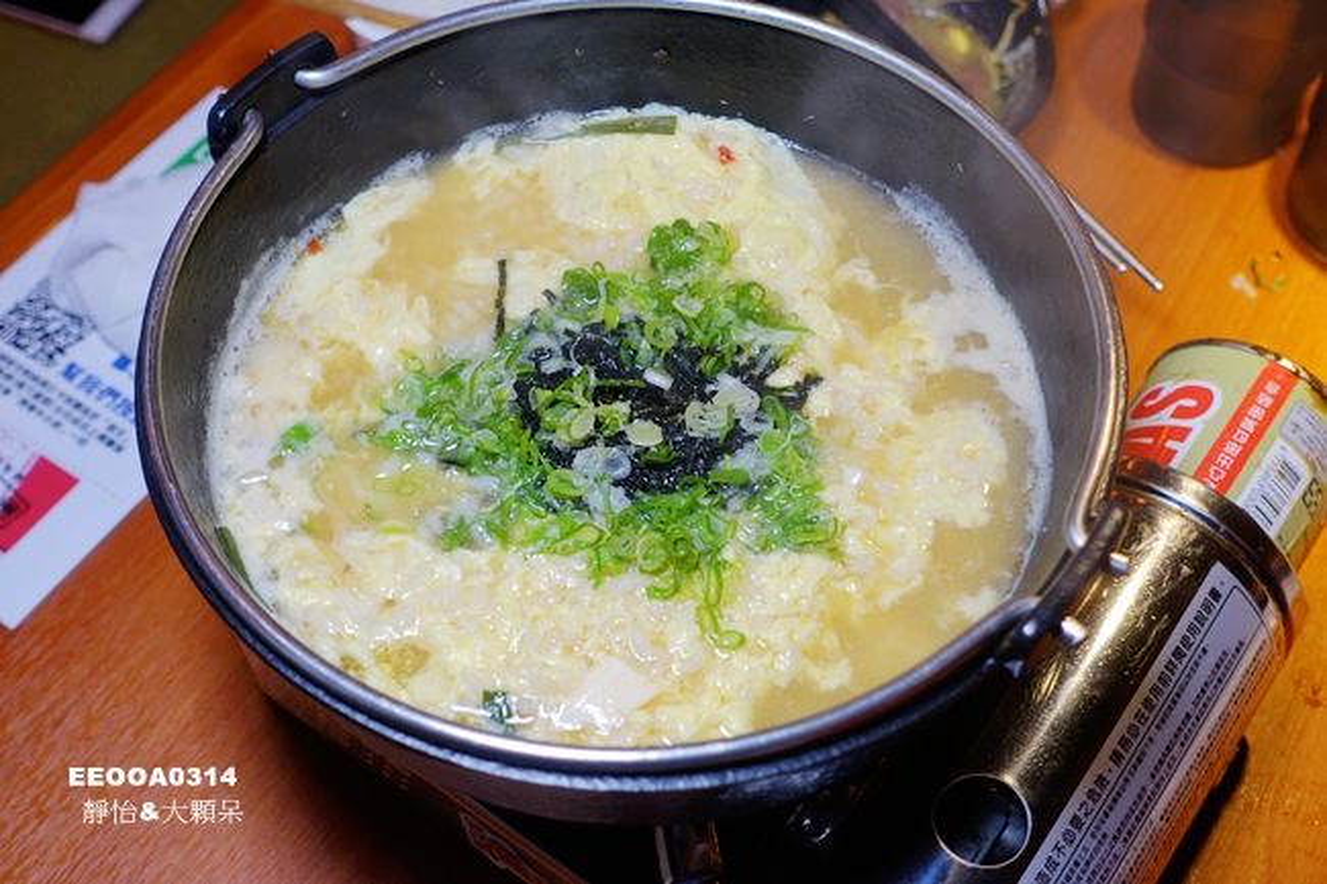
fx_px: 1732
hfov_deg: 41.9
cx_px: 664
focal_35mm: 47
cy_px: 442
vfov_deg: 28.6
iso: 125
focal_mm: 17.27
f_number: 2.8
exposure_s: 1/50
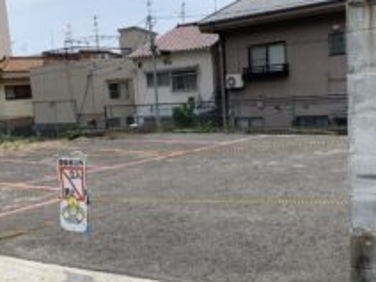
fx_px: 467
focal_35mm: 43
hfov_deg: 43.8
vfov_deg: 33.5
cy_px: 168
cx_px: 184
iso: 25
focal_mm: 4.25
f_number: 1.8
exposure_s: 1/3086
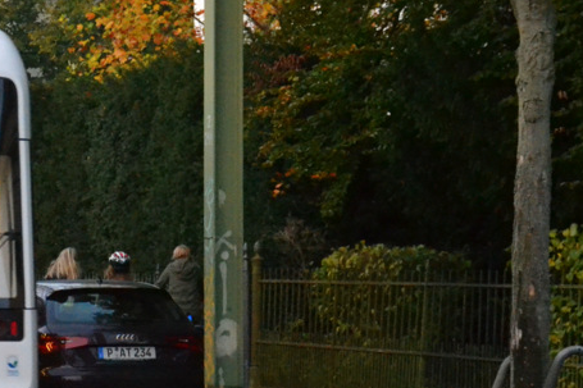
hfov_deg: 10.2
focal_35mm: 198
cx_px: -142
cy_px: 182
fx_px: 3205
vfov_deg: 6.9
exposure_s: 1/80
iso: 3200
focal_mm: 50
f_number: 5
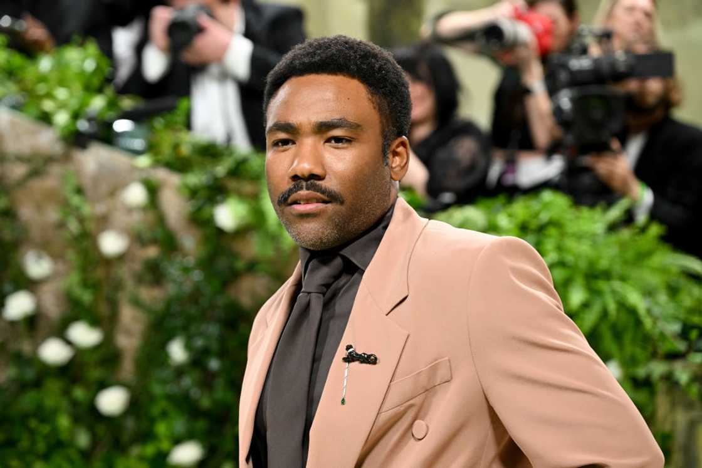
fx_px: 2340
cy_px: 234
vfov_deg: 11.4
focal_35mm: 120
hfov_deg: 17.1
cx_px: 351
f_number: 4.5
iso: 2500
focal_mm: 120
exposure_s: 1/320
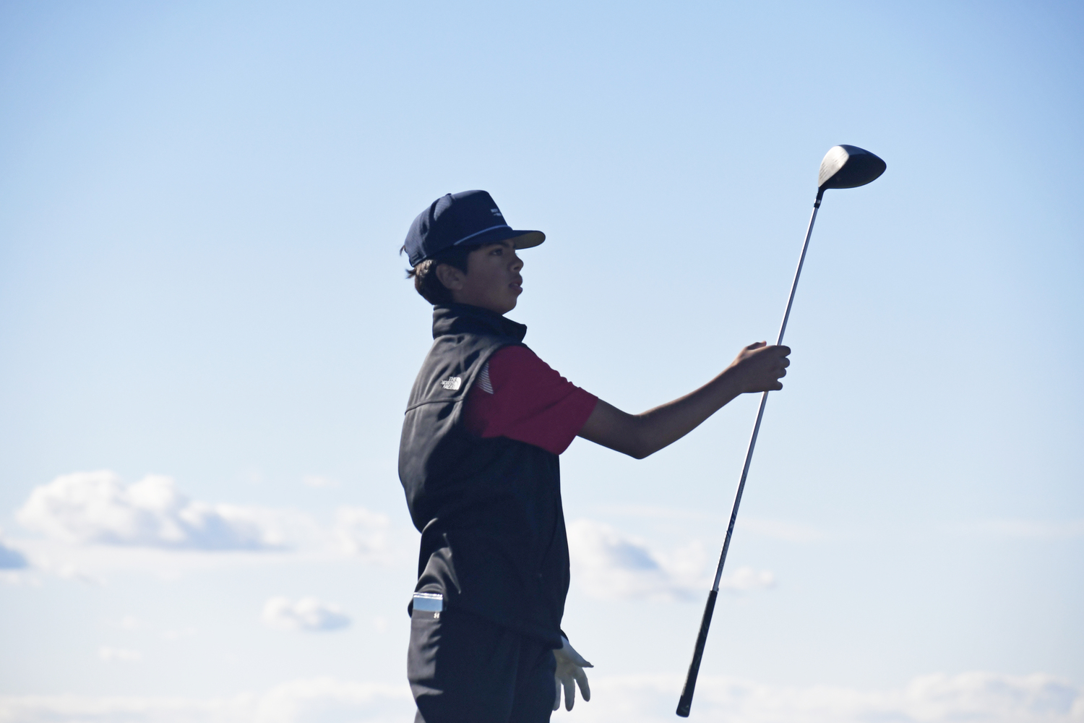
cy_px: 362
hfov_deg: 9.8
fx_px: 6323
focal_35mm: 210
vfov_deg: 6.5
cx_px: 542
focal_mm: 140
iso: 400
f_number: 7.1
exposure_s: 1/5000
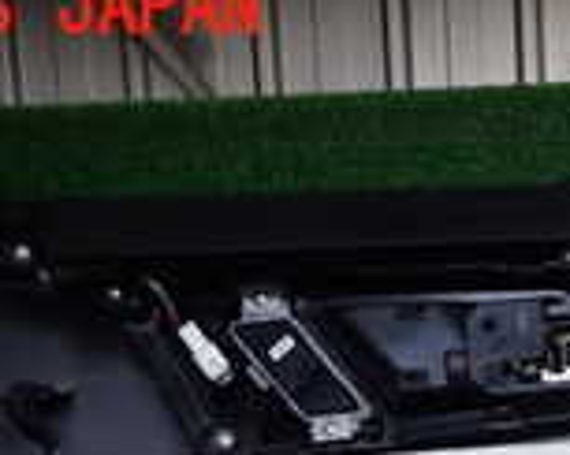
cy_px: 802
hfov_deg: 18.8
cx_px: 700
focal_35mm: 96
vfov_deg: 14.3
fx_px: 1617
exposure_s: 1/160
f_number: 2
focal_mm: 4.5
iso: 100
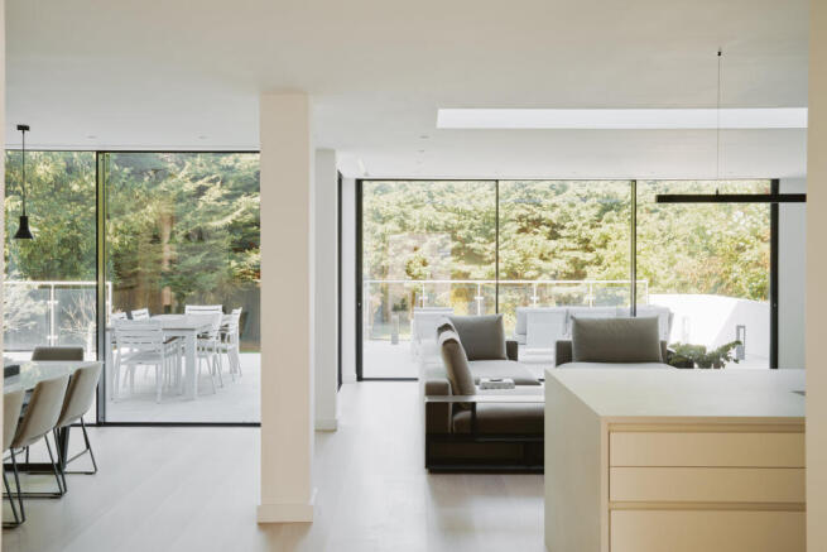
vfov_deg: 37.9
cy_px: 276
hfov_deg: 54.4
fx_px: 804
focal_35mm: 35
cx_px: 414
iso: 100
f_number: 8
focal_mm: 35
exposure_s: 1/20
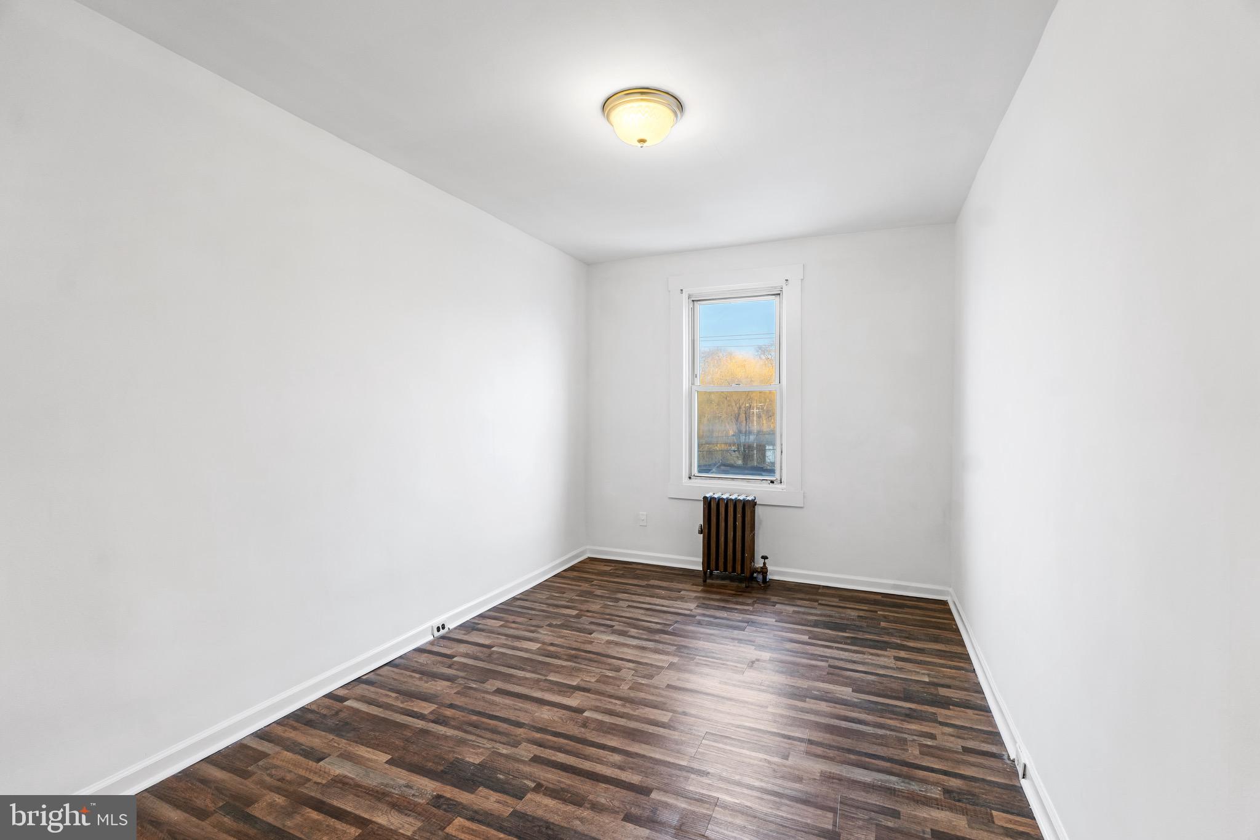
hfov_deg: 96.7
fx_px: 560
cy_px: 420
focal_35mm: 16
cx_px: 630
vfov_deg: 73.7
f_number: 5
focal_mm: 16
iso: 400
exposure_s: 1/10
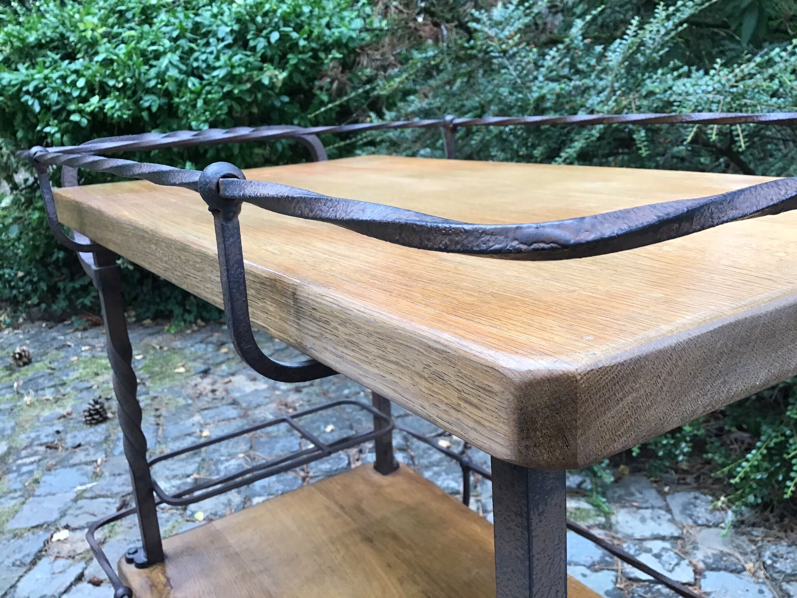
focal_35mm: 31
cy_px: 299
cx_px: 398
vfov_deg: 45.4
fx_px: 714
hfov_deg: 58.4
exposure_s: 1/33
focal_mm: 3.3
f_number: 2.4
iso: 25
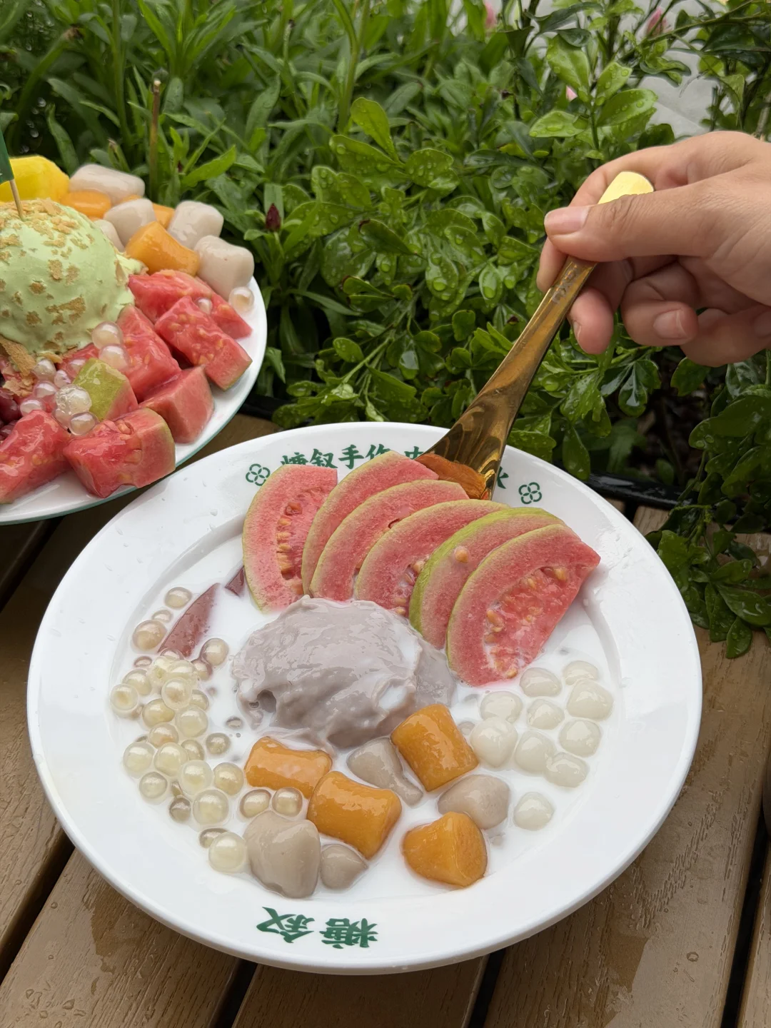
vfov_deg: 39.7
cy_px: 514
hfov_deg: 30.3
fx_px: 1425
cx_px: 386
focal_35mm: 48
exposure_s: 1/1242
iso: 64
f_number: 1.78
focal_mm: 6.76
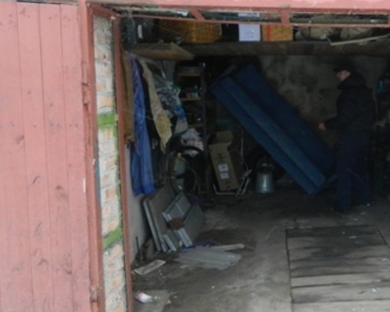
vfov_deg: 32.1
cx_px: 355
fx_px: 542
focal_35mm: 47
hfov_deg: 36.9
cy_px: 153
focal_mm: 4.5
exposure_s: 1/50
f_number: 3.1
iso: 80
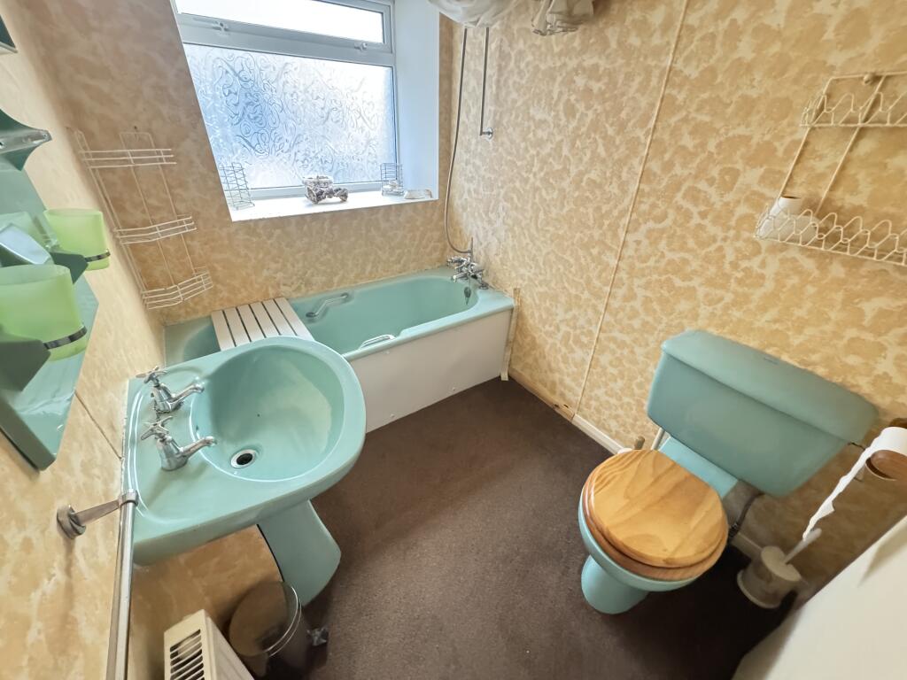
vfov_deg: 85.7
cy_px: 340
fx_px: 367
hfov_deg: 102.1
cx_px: 454
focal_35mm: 14
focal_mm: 2.22
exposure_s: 1/43
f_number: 2.2
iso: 1250
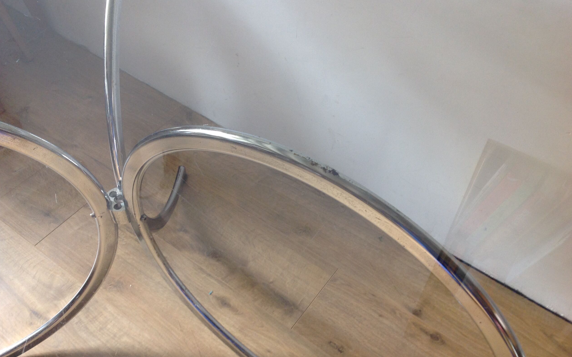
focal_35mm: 38
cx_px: 283
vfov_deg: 33.5
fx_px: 592
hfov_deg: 51.5
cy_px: 200
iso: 80
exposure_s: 1/15
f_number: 2.4
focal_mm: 4.28
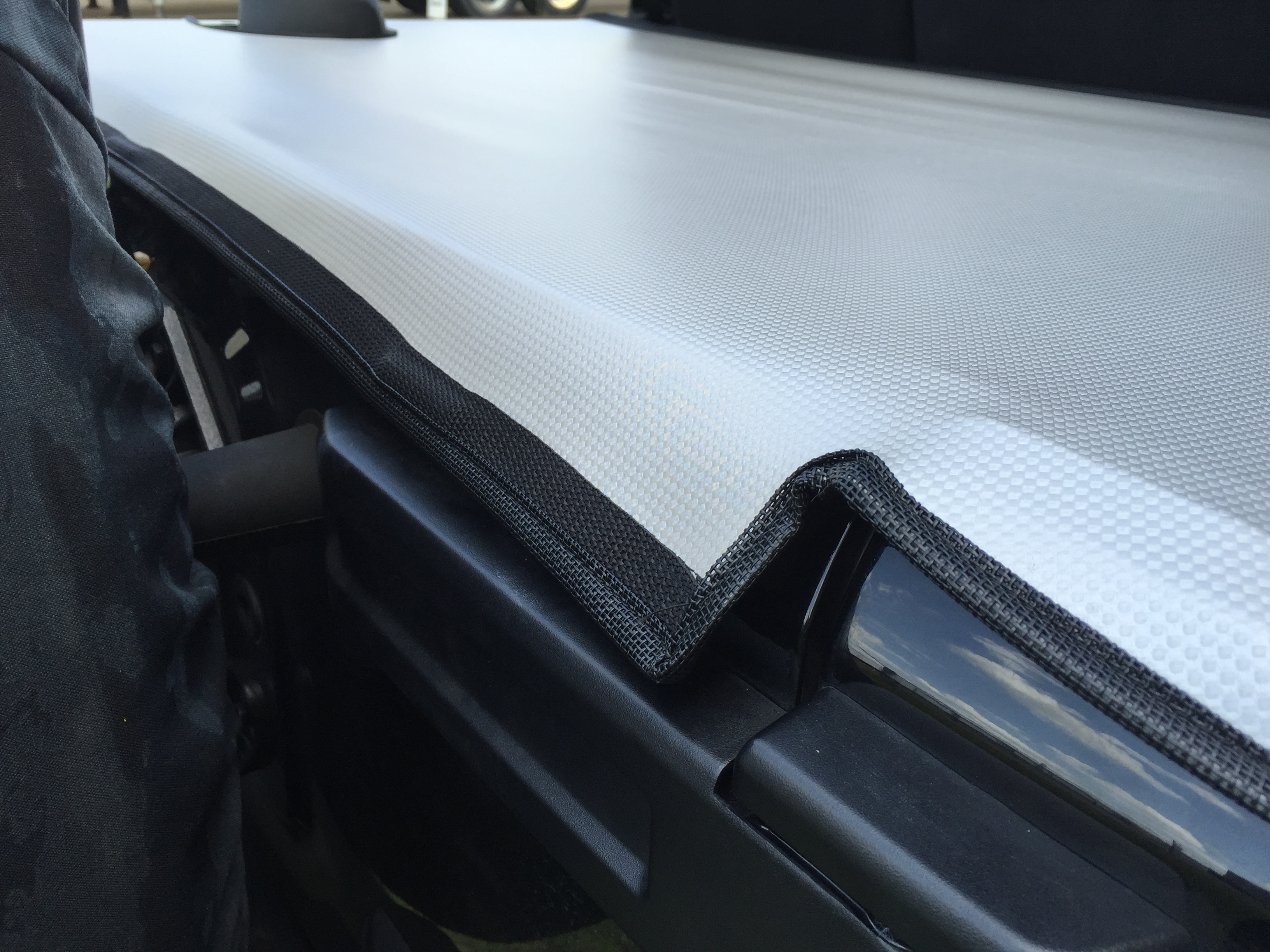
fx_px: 1064
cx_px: 635
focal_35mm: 29
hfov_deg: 61.7
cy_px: 476
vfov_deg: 48.2
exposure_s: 1/501
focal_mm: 4.15
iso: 32
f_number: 2.2
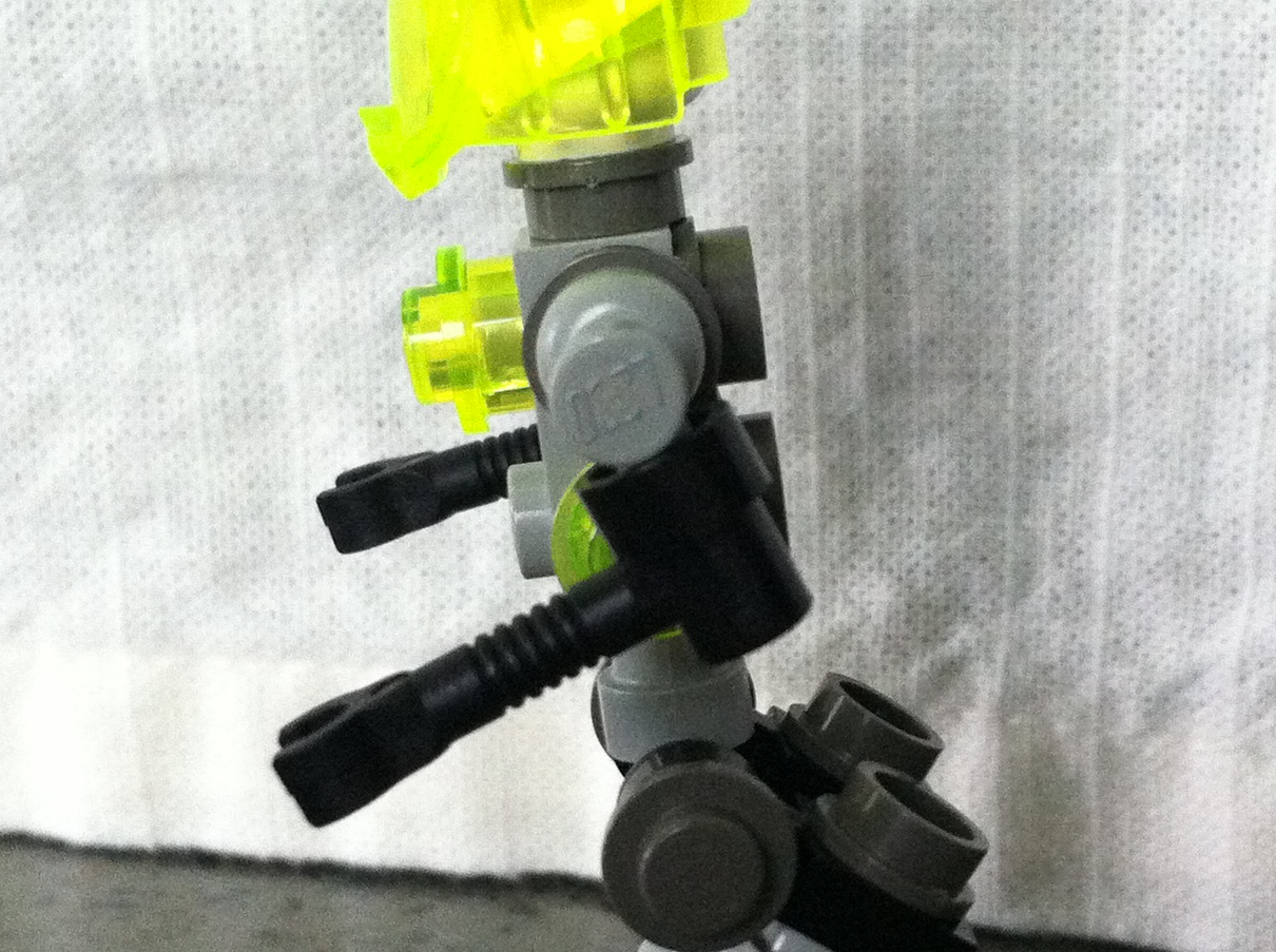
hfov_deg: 26.0
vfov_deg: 19.5
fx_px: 2760
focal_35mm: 75
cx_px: 798
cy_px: 613
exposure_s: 1/15
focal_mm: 3.85
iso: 320
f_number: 2.8
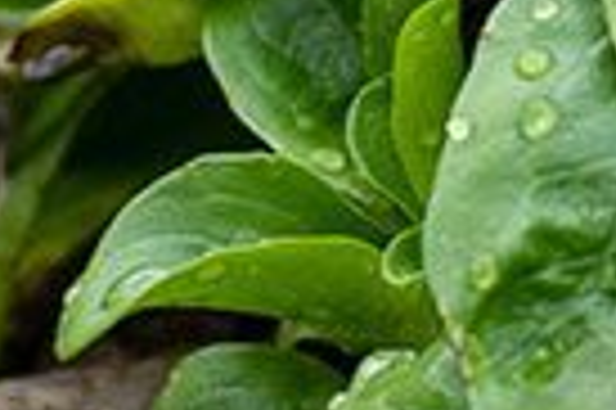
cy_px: -119
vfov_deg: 7.7
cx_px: 746
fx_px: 2991
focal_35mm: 175
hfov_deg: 11.5
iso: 100
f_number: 5.6
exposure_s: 1/80
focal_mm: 16
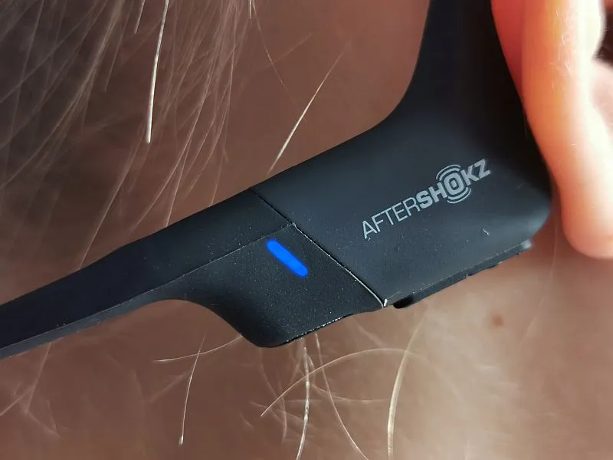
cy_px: 230
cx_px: 306
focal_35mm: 53
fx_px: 939
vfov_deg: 27.5
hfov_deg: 36.2
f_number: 1.6
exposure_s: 1/100
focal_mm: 5.56
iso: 80
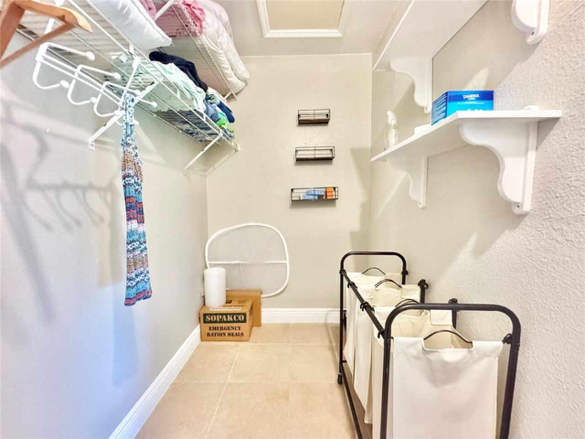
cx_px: 292
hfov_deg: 102.1
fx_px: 237
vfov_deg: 85.7
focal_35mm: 14
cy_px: 220
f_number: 2.2
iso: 1000
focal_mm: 2.22
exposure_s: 1/60
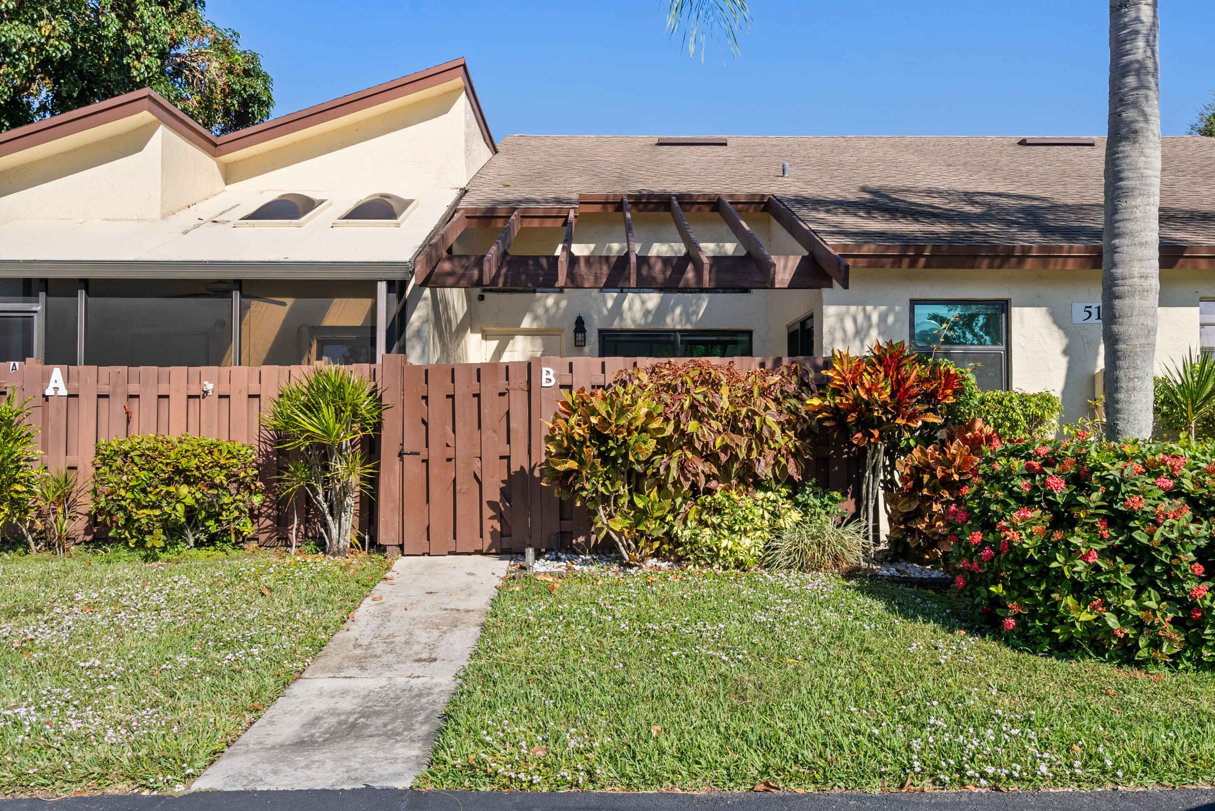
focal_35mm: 30
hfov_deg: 61.9
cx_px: 608
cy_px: 406
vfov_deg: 43.6
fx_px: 1013
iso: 100
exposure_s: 1/250
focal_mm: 30
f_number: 9
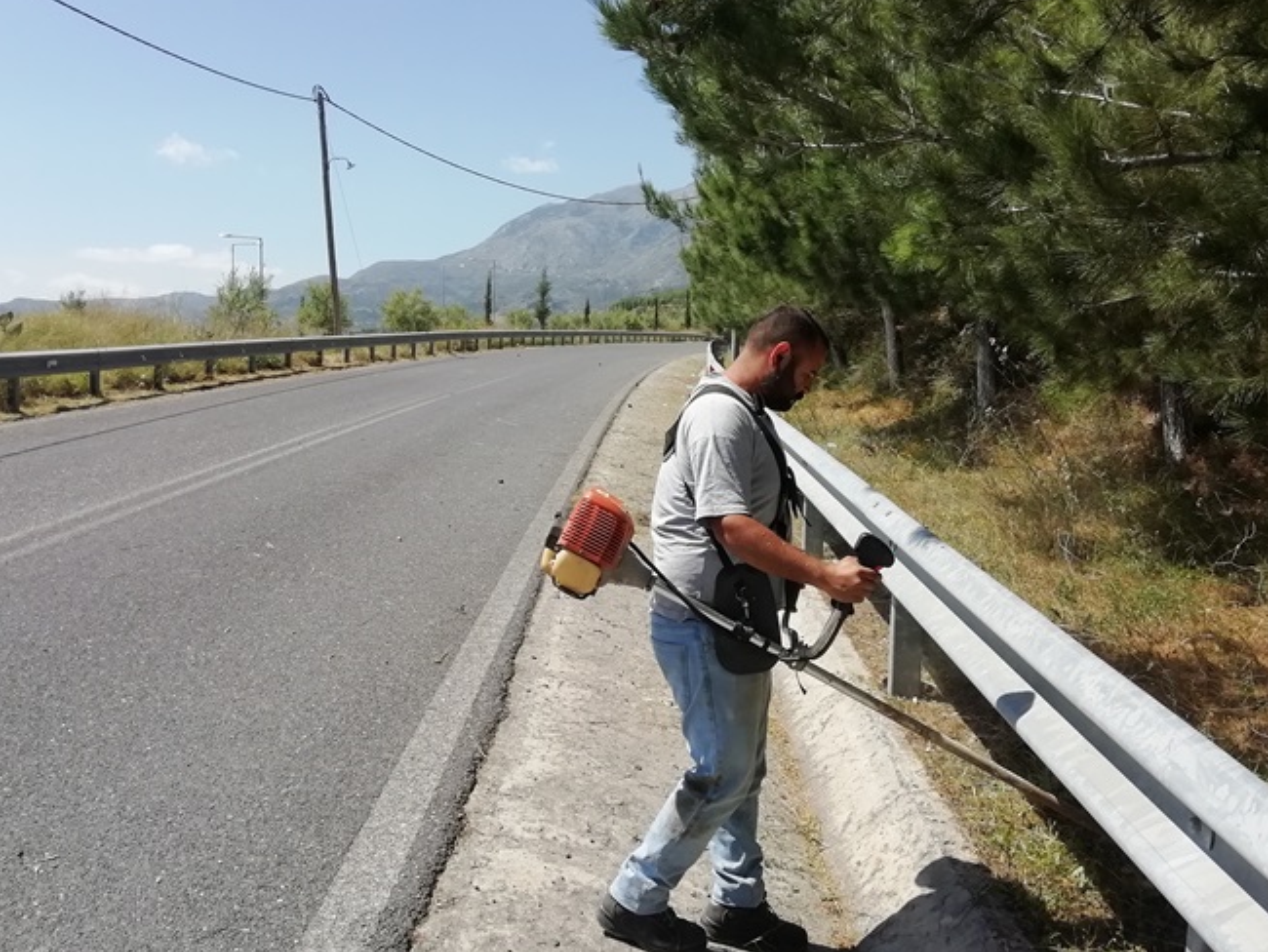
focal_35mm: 32
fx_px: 1173
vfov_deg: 44.2
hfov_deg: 56.8
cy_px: 449
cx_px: 654
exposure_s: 1/1406
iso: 50
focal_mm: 3.46
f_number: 2.2
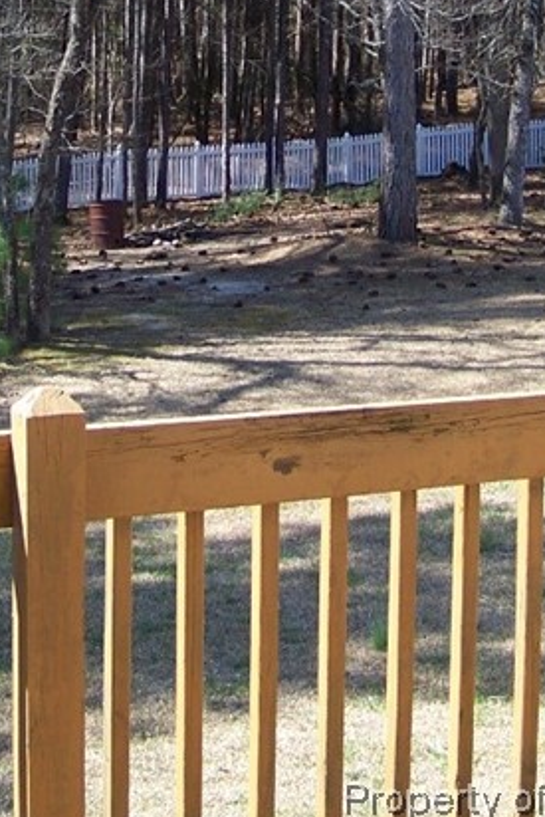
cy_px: 69
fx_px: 2110
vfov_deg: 21.4
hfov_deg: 14.7
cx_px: 186
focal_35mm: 93
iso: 64
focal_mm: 5.85
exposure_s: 1/250
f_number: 2.8
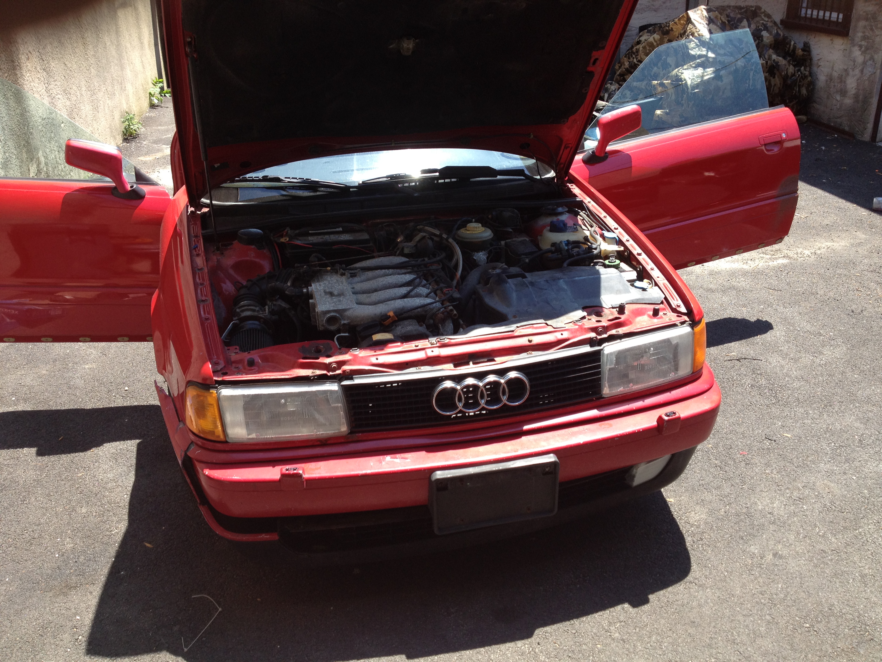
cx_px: 441
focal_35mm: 35
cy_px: 331
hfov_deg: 52.6
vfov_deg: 40.7
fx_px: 892
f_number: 2.4
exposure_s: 1/431
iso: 64
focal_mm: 4.28
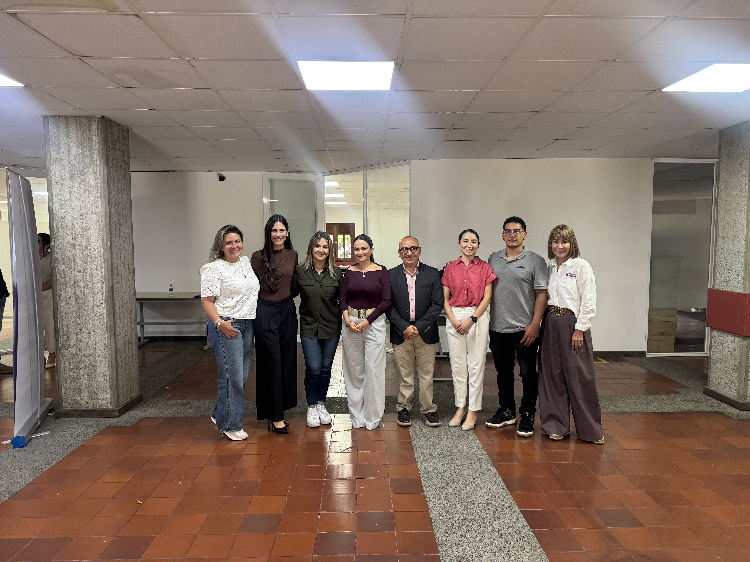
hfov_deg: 71.6
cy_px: 281
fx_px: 520
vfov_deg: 56.8
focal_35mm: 24
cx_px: 375
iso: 250
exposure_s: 1/60
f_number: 1.78
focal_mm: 6.76
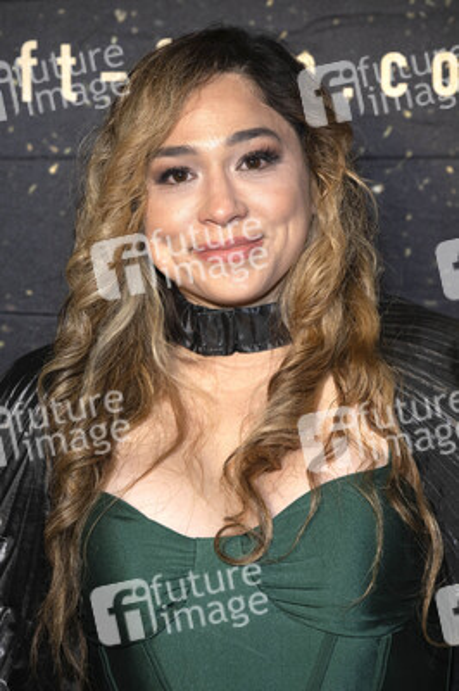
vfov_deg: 17.1
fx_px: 2299
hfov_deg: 11.4
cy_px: 346
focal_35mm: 120
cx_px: 230
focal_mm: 120
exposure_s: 1/200
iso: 800
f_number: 5.6
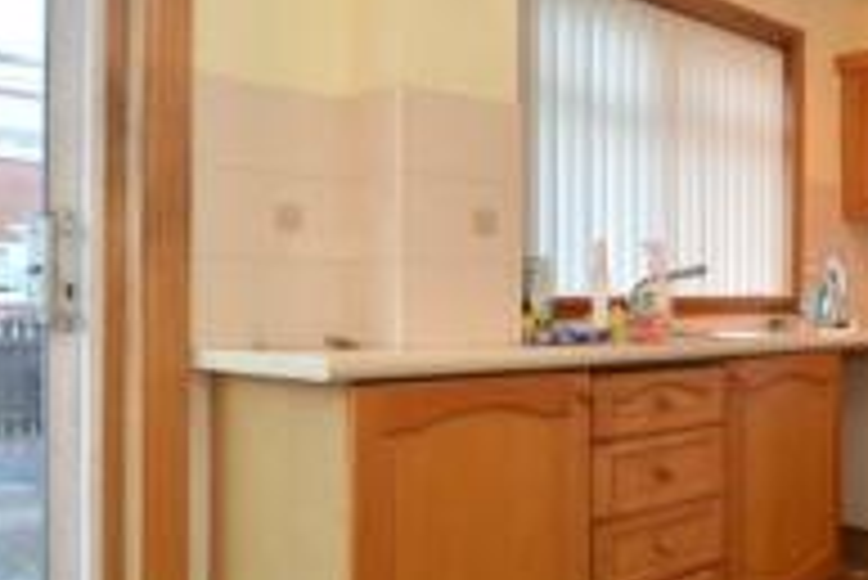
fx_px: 893
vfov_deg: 36.0
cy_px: 277
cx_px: 675
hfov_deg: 49.3
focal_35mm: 37
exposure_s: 1/15
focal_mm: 10
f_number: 4.5
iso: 100
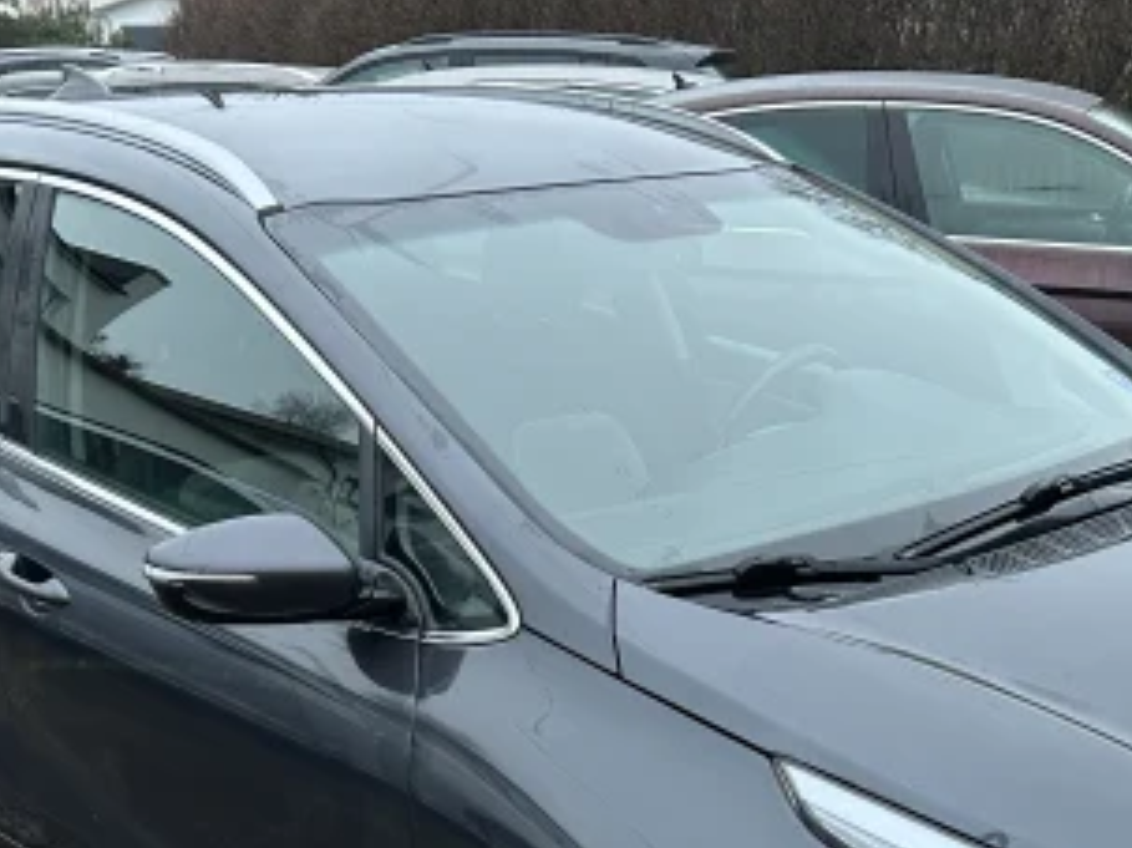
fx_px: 1798
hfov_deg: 34.7
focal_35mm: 55
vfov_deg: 25.1
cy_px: 882
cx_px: 732
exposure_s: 1/79
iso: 125
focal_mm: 5.7
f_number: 1.5
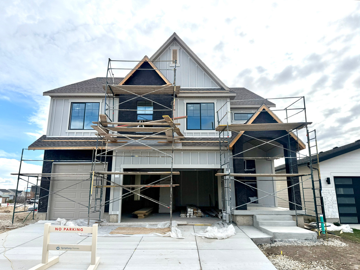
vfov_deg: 56.8
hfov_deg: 71.6
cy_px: 135
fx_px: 249
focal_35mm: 24
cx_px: 180
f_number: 1.78
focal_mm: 6.76
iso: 100
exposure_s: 1/7353
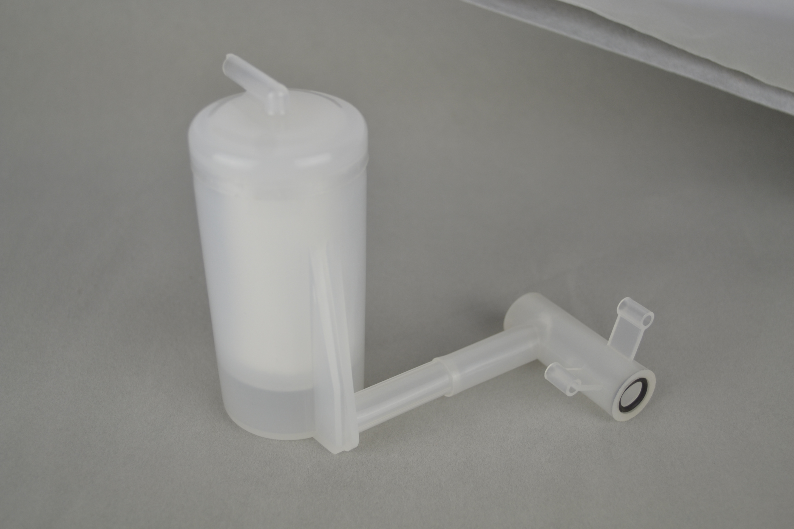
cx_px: 397
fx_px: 992
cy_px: 264
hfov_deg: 43.6
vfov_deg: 29.9
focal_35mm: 45
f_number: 4.5
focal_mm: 30
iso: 250
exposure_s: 1/125
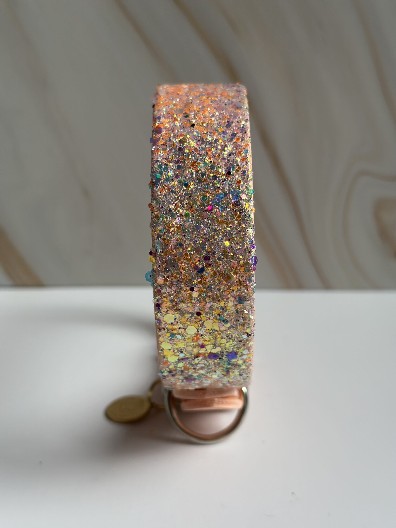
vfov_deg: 39.7
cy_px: 264
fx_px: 732
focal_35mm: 48
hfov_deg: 30.3
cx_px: 198
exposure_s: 1/343
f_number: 1.78
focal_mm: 6.86
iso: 80
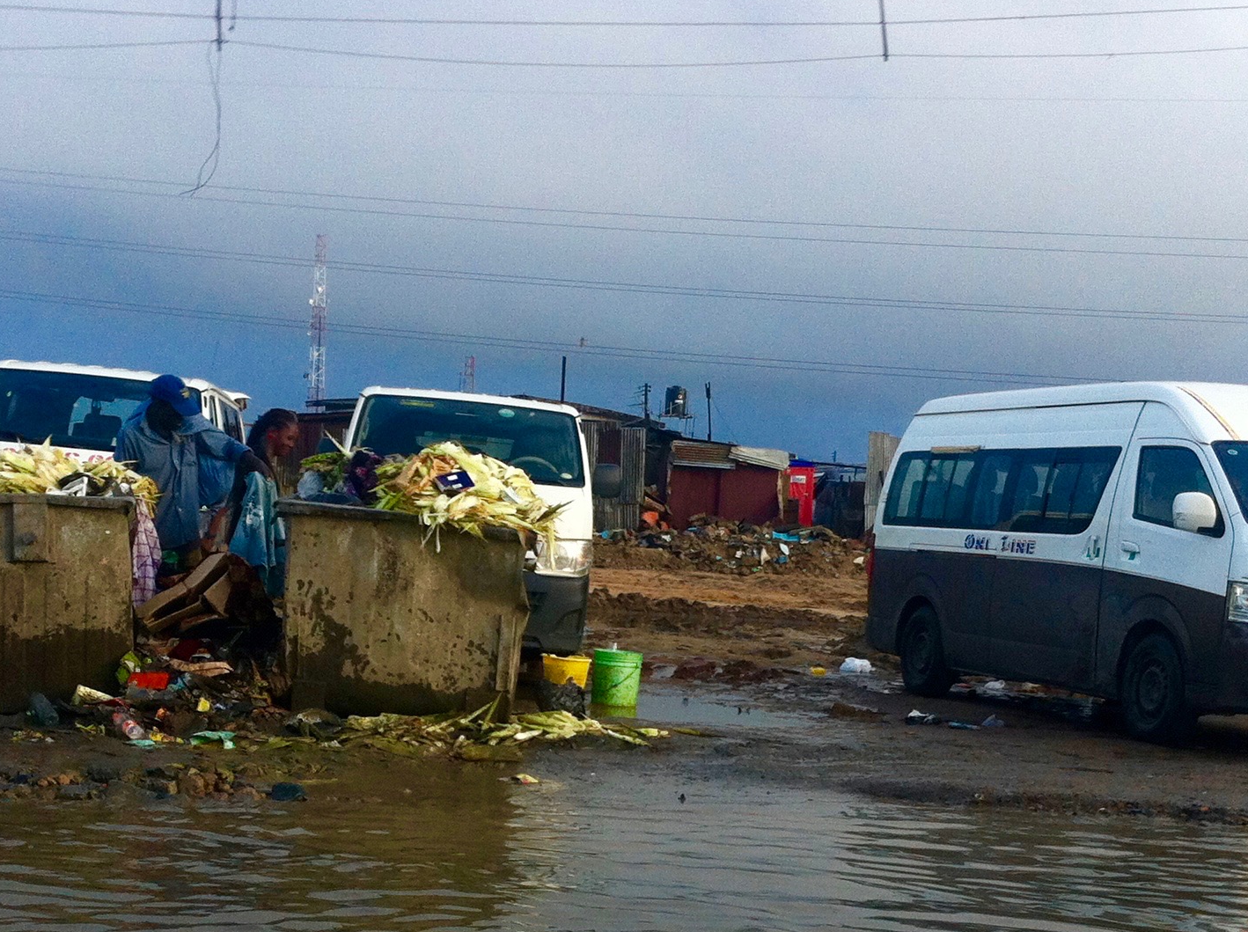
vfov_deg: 22.5
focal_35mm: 64
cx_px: 573
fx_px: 2304
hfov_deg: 30.3
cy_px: 761
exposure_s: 1/100
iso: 100
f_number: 2.8
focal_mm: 3.85
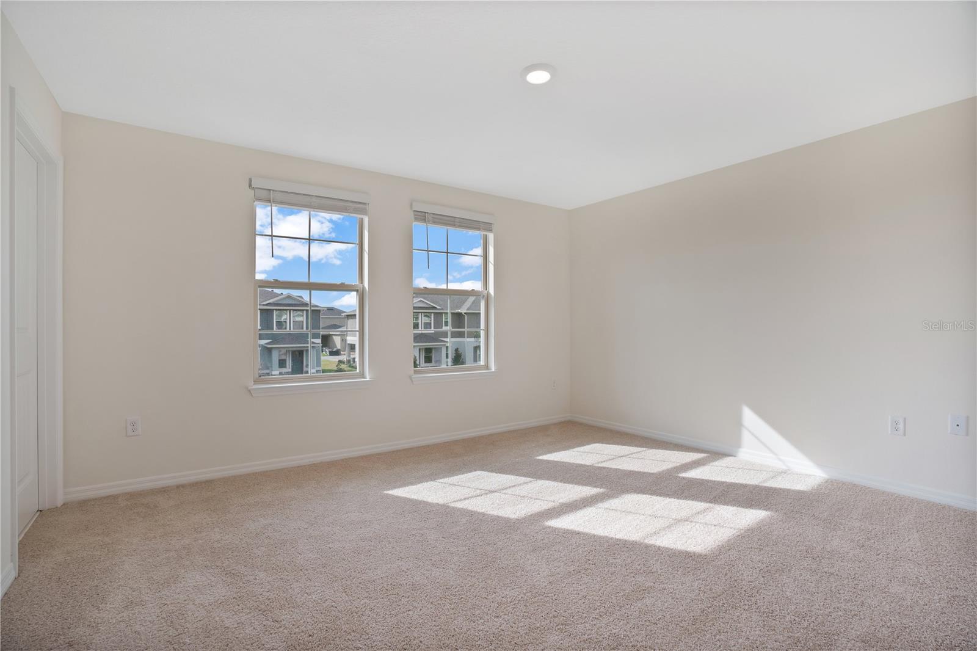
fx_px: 434
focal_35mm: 16
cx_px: 488
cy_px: 326
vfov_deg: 73.7
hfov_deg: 96.7
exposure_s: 1/60
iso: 640
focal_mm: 16
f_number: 7.1
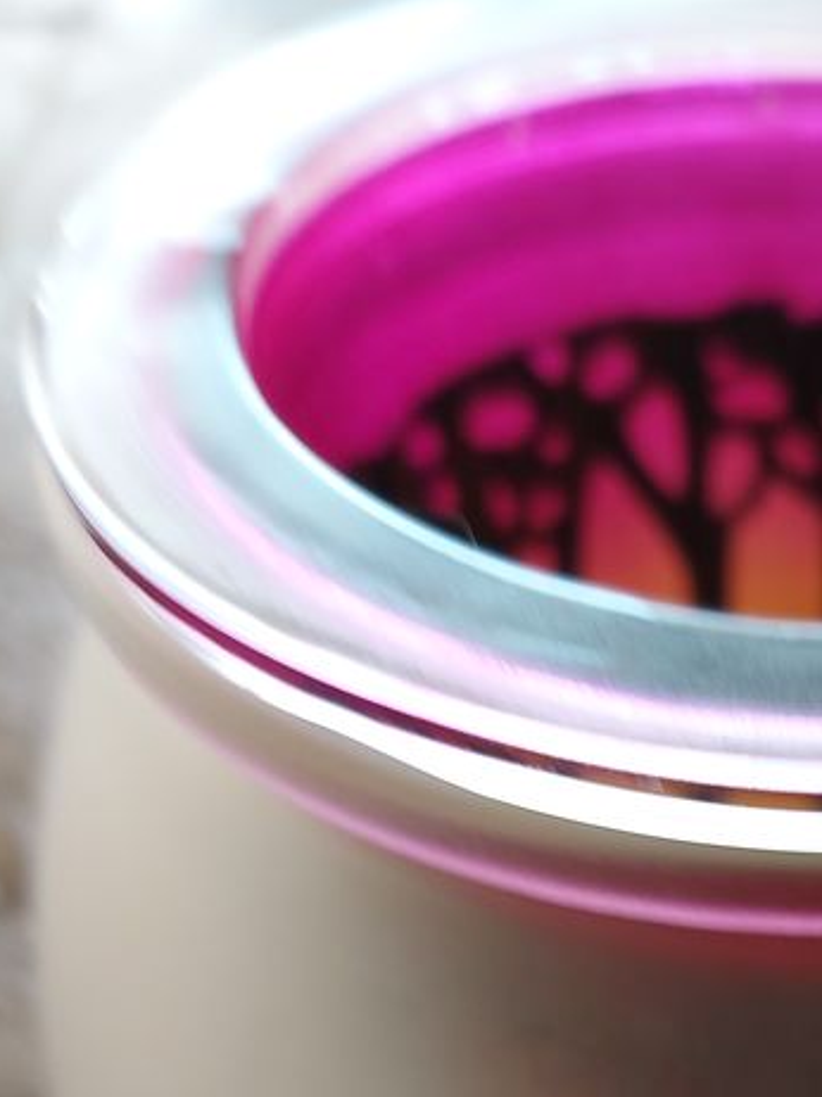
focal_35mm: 52
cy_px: 1031
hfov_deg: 26.4
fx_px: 1648
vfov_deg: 34.3
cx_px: 841
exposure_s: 1/50
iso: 80
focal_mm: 5.23
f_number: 1.8
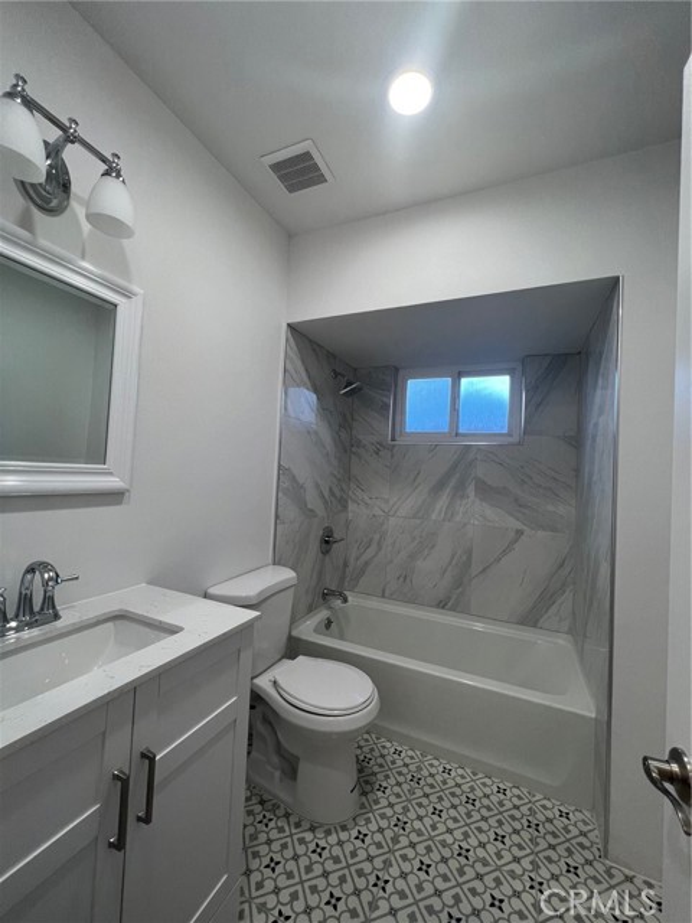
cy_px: 462
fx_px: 347
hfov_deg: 89.9
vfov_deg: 106.2
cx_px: 346
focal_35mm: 13
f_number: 1.8
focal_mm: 1.57
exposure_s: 1/122
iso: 80
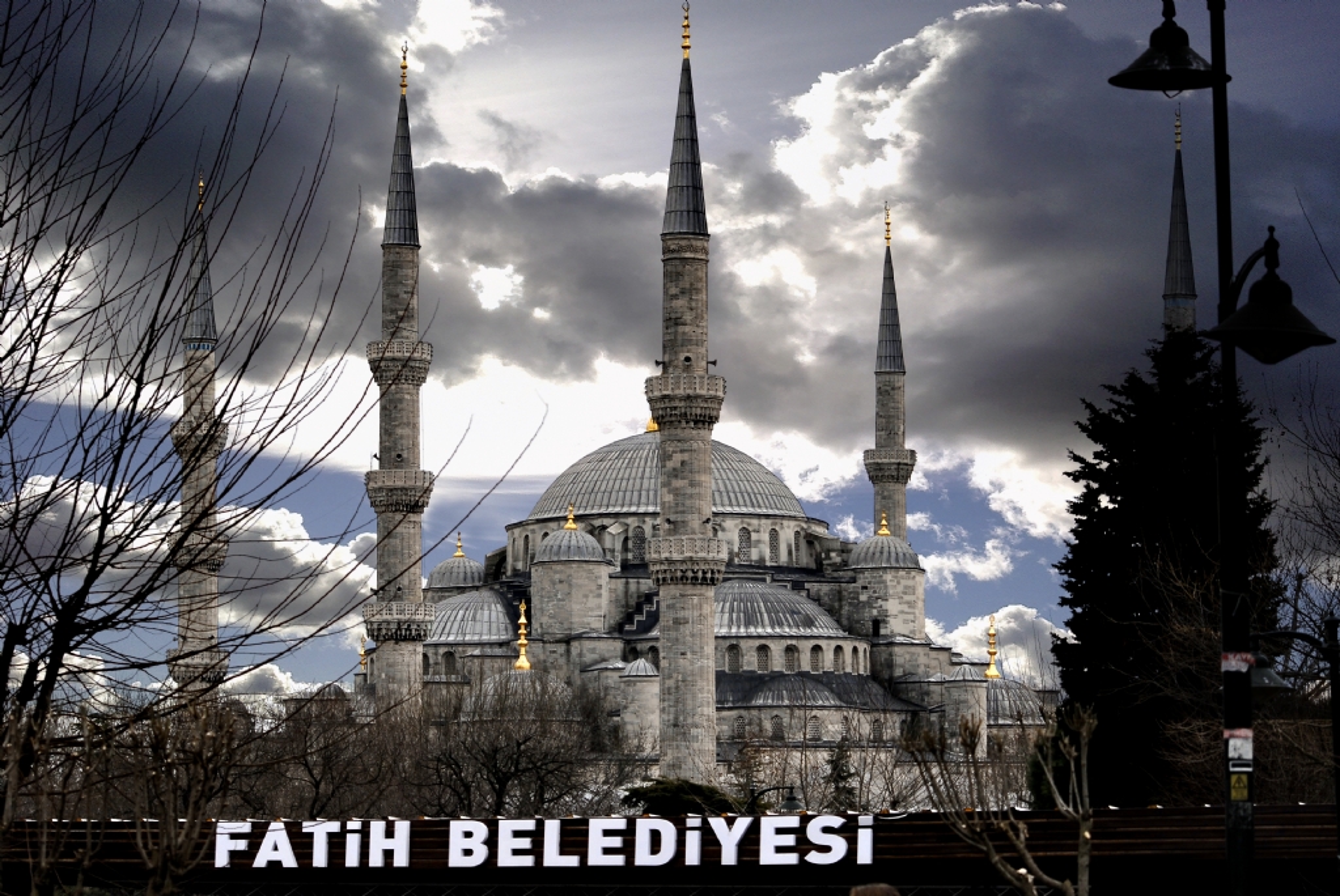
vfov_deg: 13.1
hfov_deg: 19.4
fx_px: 3912
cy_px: 448
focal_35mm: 105
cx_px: 670
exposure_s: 1/250
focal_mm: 70
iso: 100
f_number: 6.3
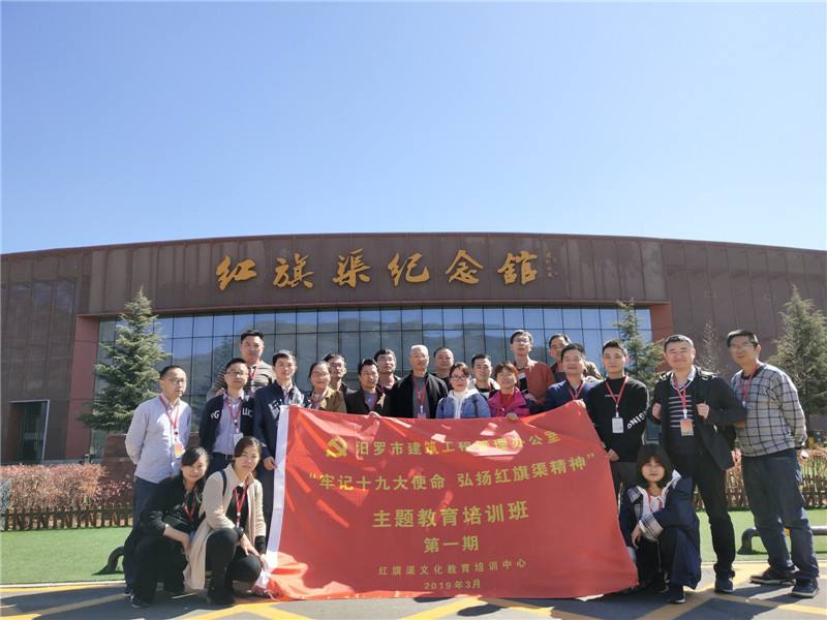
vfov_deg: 46.8
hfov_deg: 60.0
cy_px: 310
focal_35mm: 30
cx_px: 414
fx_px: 717
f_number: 1.8
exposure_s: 1/1602
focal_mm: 3.95
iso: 105
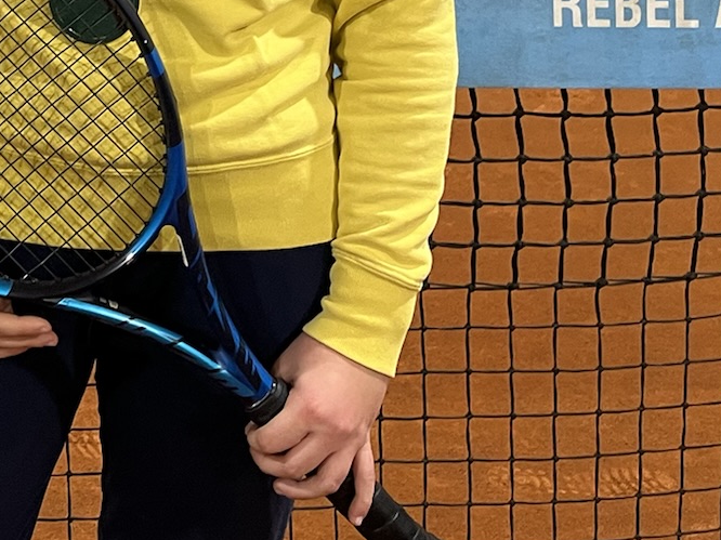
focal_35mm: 80
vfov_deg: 16.7
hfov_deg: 21.8
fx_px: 1666
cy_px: -268
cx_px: -234
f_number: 1.6
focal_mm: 5.1
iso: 160
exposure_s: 1/60
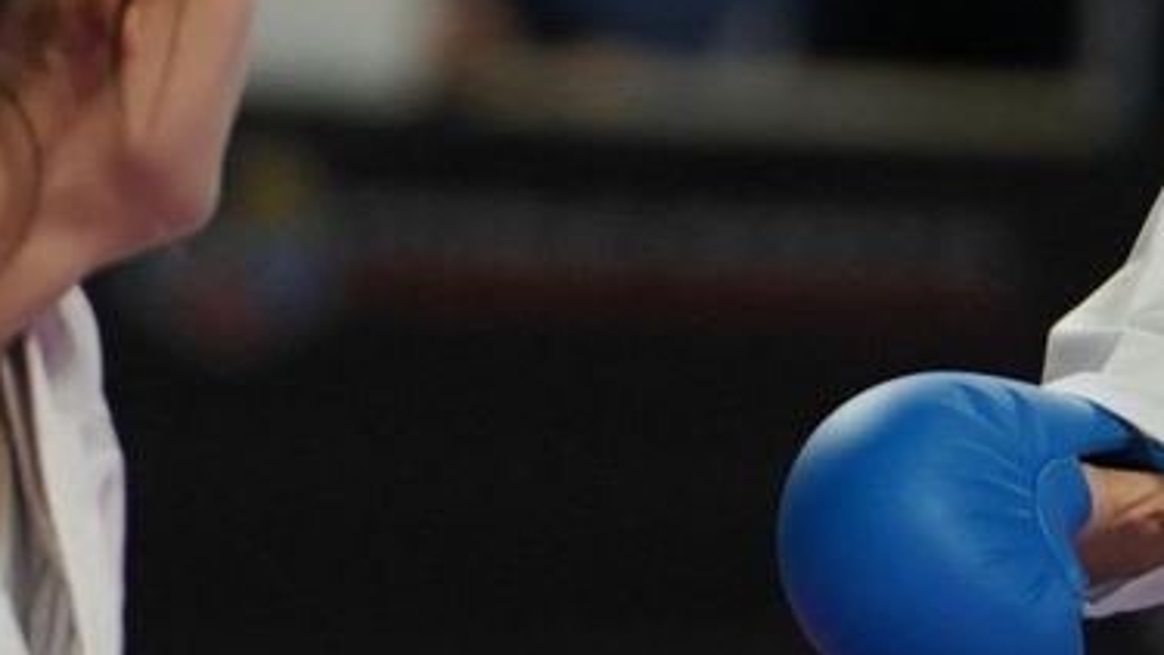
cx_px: 754
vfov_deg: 0.8
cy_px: 62
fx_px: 46516
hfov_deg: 1.4
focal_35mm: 1507
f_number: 2.8
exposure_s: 1/1000
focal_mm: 200
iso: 1000
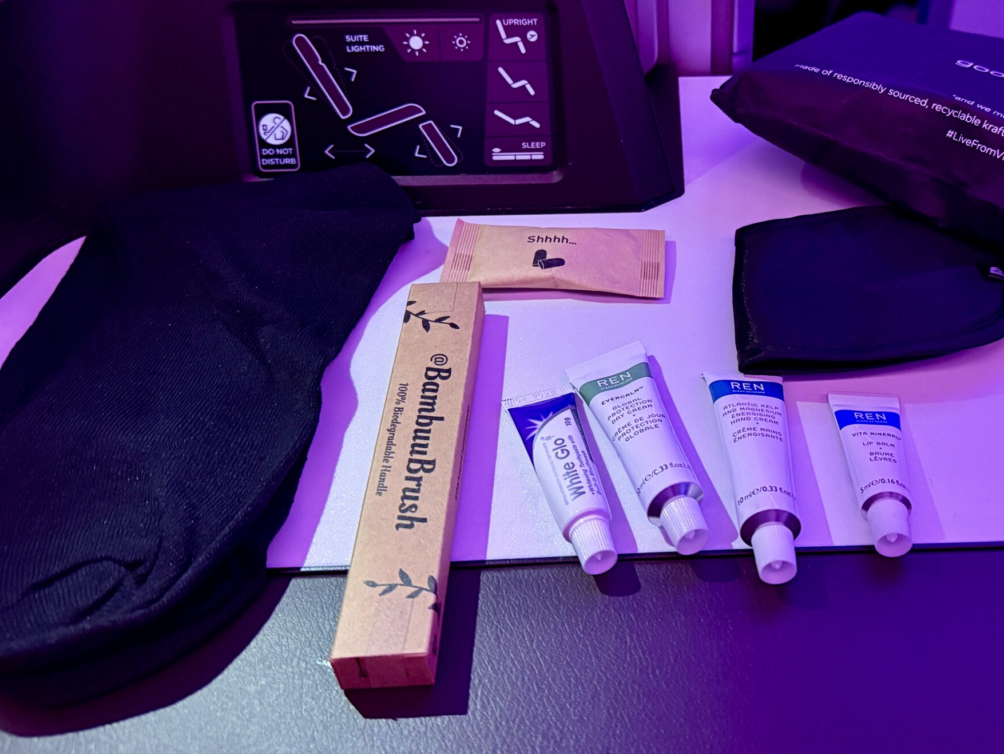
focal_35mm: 35
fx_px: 1015
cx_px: 712
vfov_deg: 40.1
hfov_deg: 51.1
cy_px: 241
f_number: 1.78
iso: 800
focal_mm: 6.76
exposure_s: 1/41
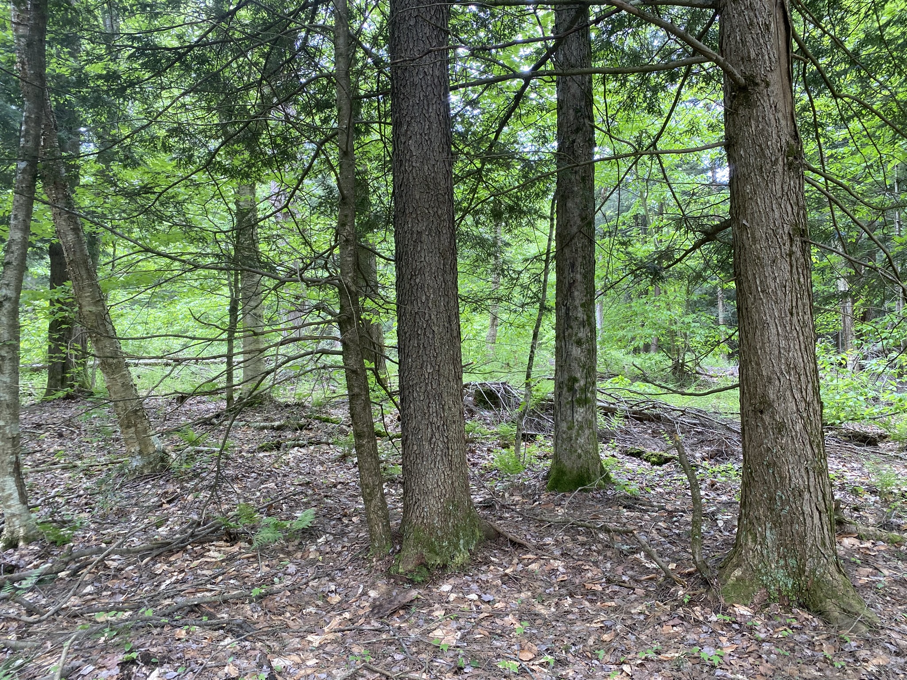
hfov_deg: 67.3
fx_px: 681
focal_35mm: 26
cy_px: 340
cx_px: 454
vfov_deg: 53.1
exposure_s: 1/121
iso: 100
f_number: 1.8
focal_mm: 4.25
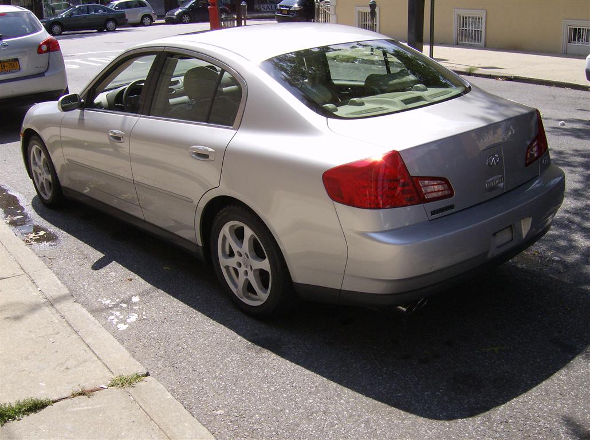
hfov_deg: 49.1
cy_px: 220
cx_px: 295
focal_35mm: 38
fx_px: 646
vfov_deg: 37.6
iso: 100
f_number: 4.8
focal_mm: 6.4
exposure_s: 1/485
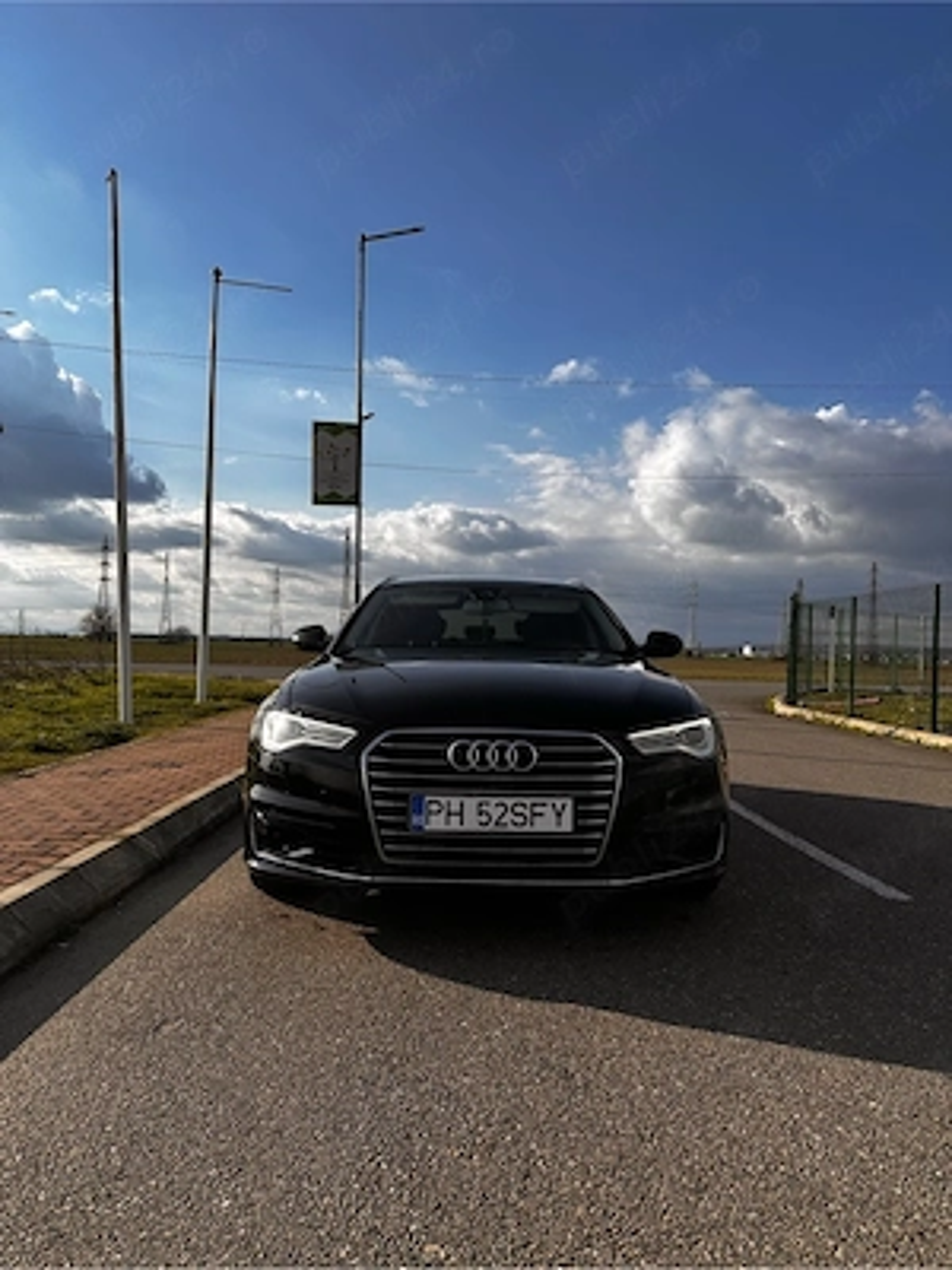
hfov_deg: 56.8
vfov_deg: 71.6
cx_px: 476
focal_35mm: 24
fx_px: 880
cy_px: 635
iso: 80
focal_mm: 6.86
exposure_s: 1/5525
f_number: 1.78
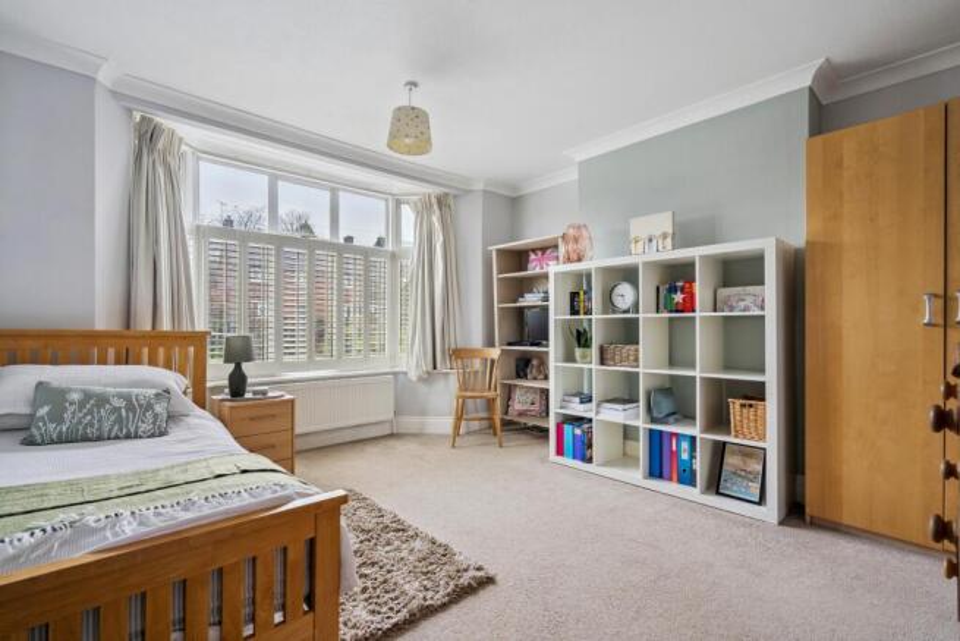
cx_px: 480
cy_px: 320
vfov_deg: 73.8
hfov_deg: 96.7
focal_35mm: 16
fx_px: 427
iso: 320
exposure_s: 1/10
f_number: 8
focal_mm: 16
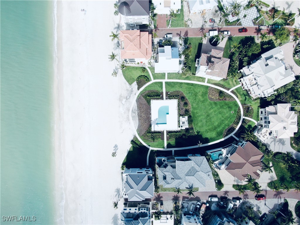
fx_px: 208
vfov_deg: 56.8
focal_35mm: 24
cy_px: 112
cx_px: 150
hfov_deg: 71.6
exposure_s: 1/1600
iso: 100
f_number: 2.8
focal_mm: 4.39
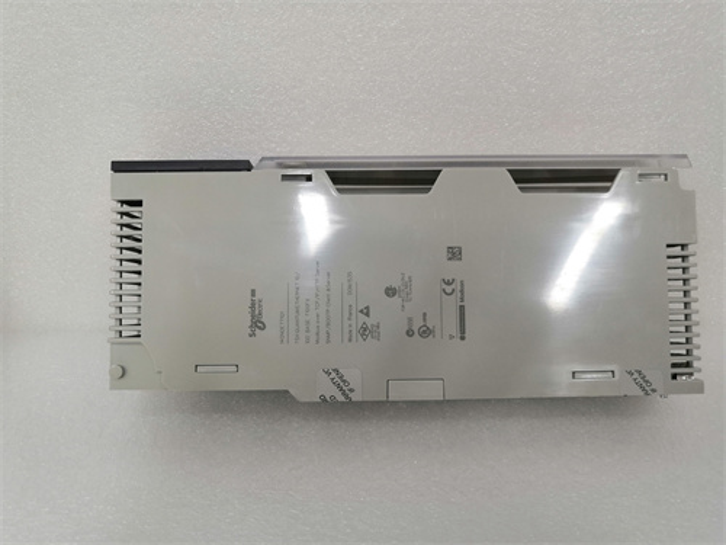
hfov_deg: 65.3
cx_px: 363
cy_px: 272
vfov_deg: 51.4
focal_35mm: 27
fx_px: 566
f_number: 1.8
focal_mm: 3.95
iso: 160
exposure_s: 1/50
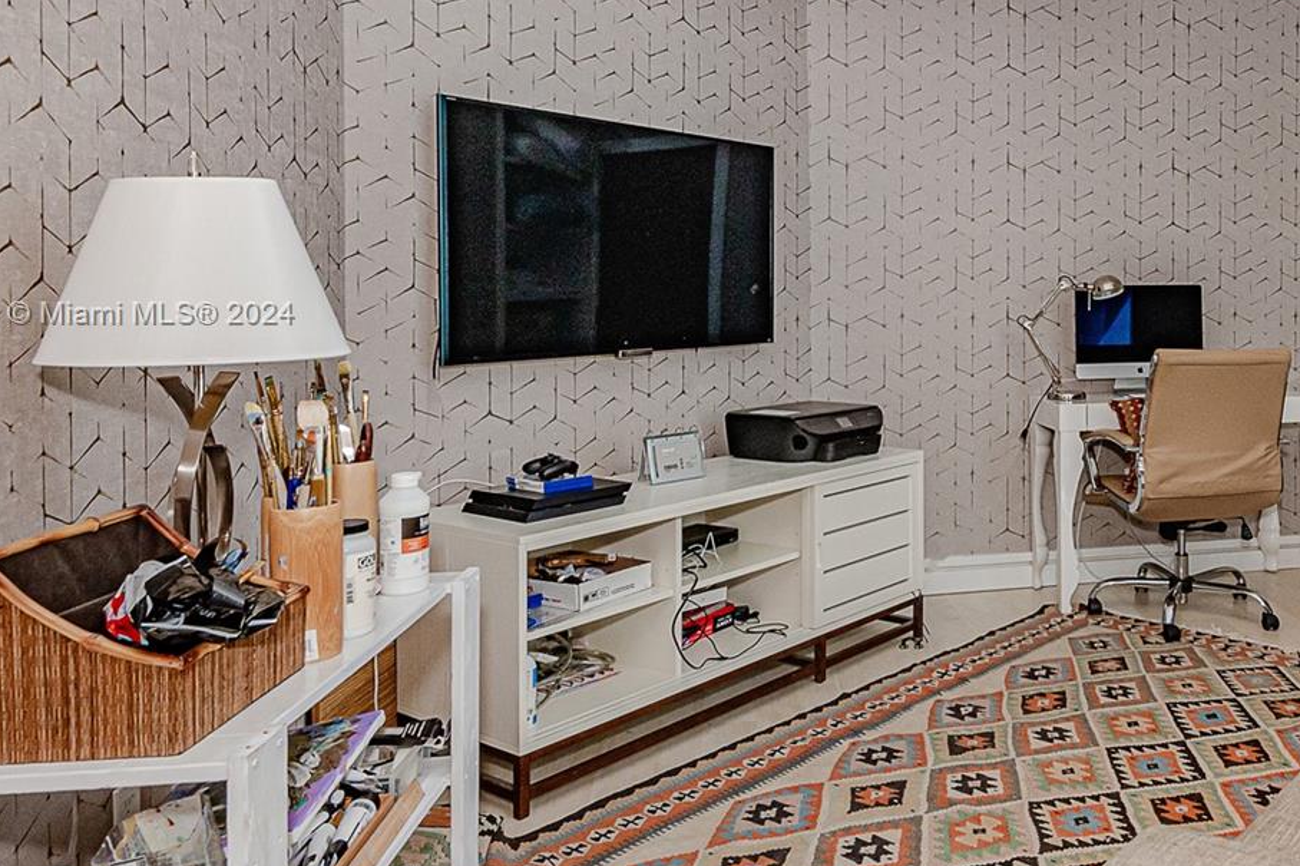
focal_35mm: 30
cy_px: 315
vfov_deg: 43.2
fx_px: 1083
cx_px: 982
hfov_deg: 58.6
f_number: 8
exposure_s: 1/60
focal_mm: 17
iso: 1600
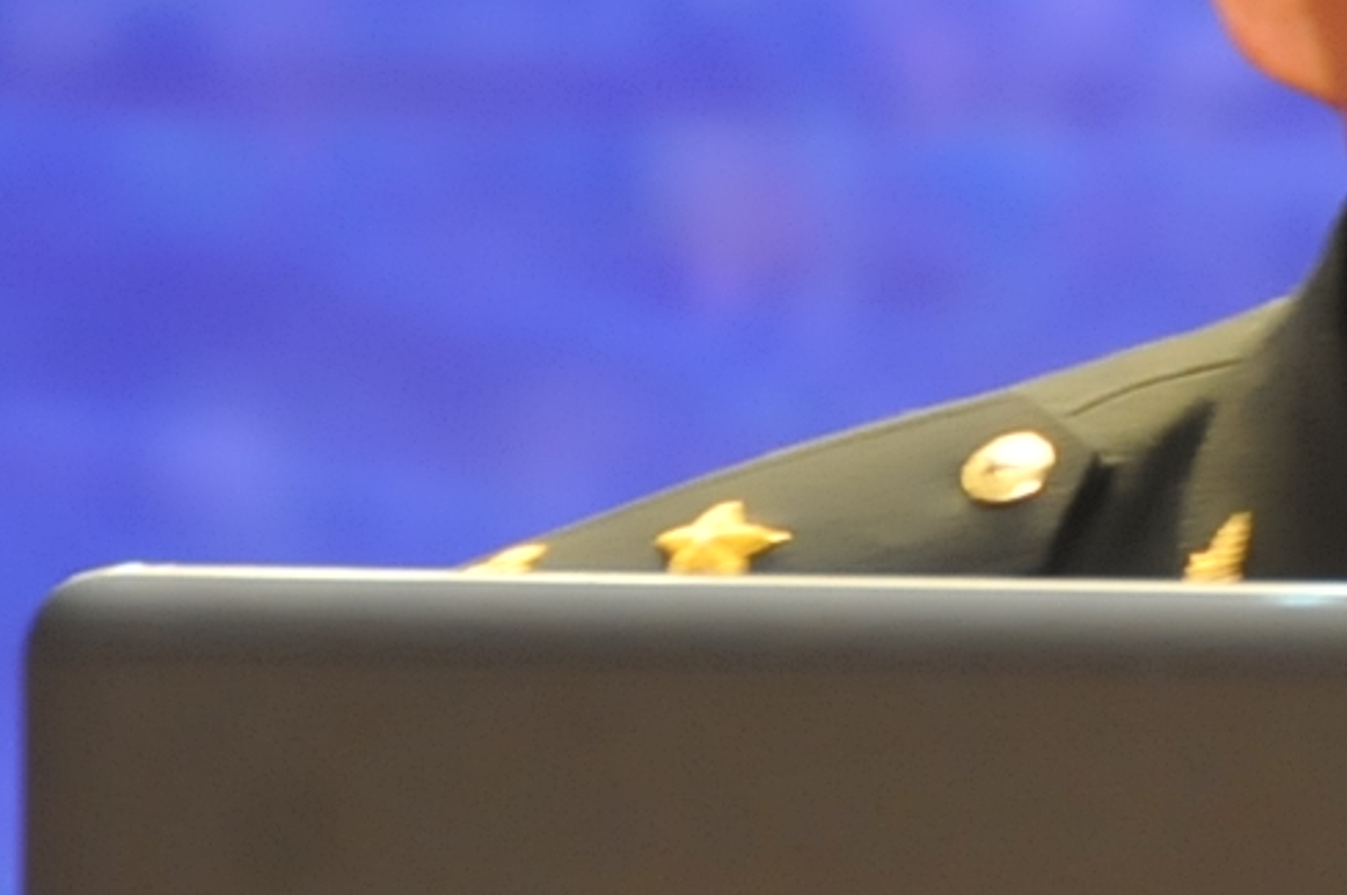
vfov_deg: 1.2
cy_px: 17
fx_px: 41752
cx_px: 1537
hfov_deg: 1.8
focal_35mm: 1117
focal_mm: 170
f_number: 5.6
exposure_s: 1/40
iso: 1600
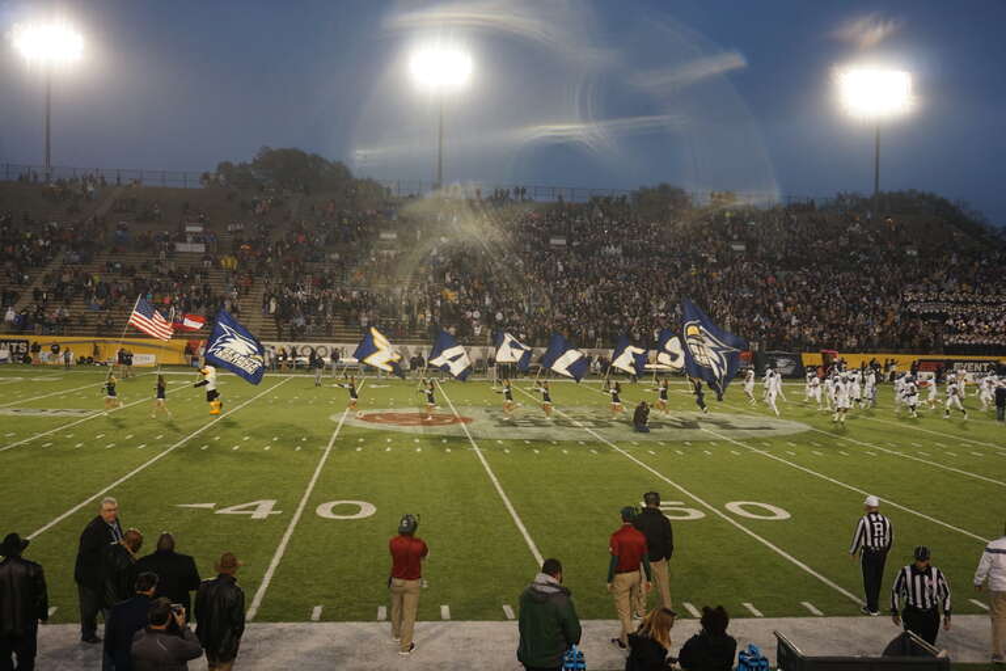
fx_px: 922
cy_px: 336
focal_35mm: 33
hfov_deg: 57.2
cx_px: 503
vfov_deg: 40.0
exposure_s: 1/160
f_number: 4
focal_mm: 22
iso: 320
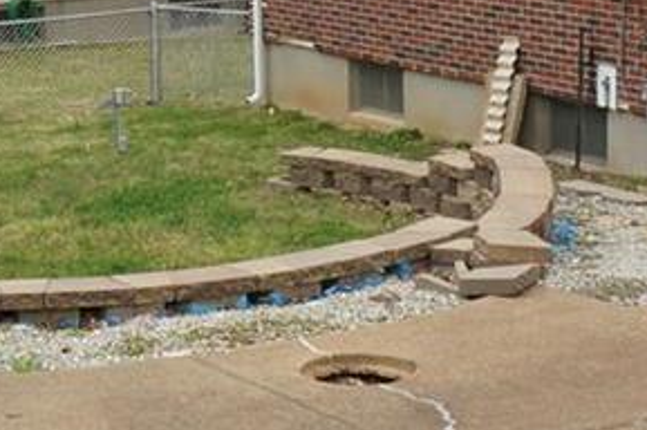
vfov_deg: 10.3
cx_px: 130
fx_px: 2388
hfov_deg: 15.3
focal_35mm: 133
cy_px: 78
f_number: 9
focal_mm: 16
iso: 100
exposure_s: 1/80
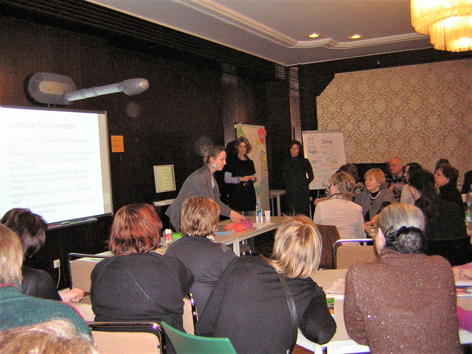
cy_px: 177
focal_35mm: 36
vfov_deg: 39.7
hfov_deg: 51.4
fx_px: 491
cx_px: 236
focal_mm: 4.7
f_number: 2.6
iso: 200
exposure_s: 1/60.1
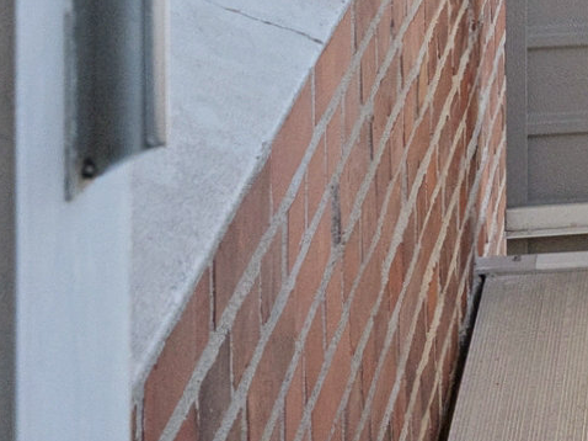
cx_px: 1281
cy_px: -546
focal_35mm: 157
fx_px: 2666
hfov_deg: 11.1
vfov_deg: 8.7
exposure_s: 1/500
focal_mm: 26
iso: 800
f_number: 11
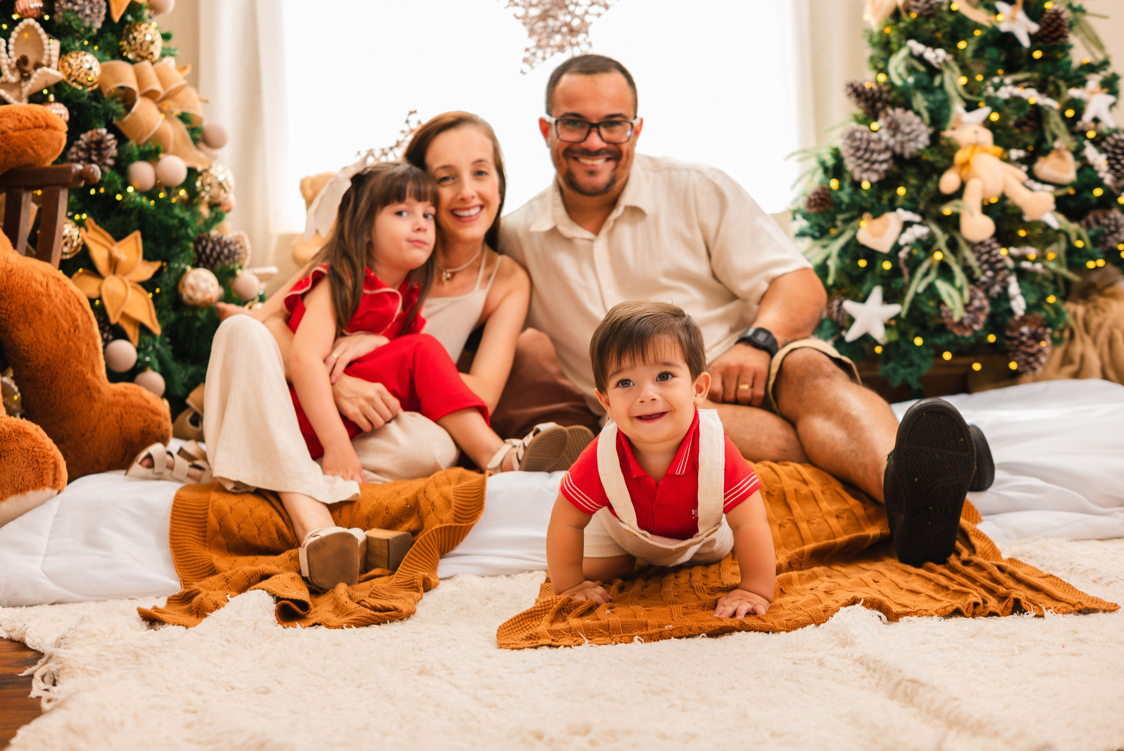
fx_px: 1562
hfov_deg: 39.6
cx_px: 562
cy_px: 376
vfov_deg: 27.0
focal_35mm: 50
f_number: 3.2
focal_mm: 50
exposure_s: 1/200
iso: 250
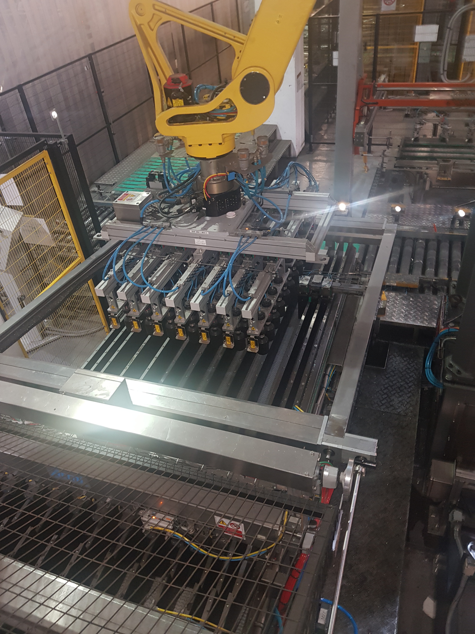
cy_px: 317
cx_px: 238
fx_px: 476
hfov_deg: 53.1
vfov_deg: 67.3
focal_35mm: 26
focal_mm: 4.3
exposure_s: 1/12
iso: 125
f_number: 1.7
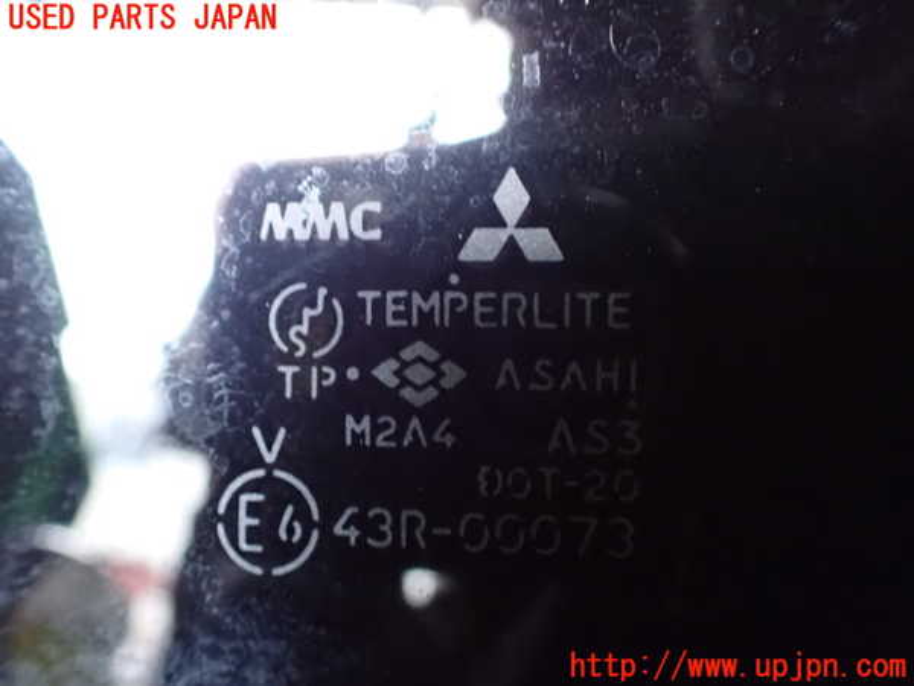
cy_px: 343
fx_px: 792
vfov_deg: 46.8
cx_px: 457
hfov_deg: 60.0
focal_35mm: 30
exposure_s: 1/15
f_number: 2.3
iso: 1600
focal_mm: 5.4
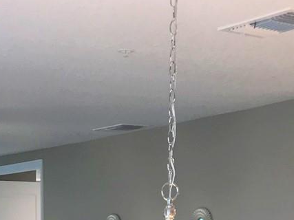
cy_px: 395
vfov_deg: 12.8
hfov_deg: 18.7
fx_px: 892
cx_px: 90
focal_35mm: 105
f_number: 1.8
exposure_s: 1/30
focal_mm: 3.99
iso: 25
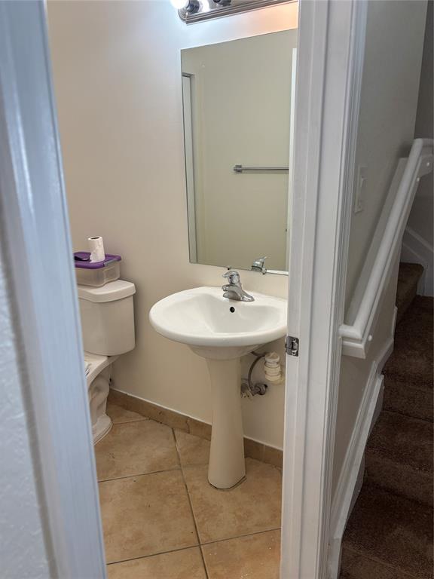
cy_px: 290
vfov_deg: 67.3
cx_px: 217
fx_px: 435
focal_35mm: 26
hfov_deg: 53.1
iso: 100
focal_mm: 5.96
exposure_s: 1/120
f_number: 1.6
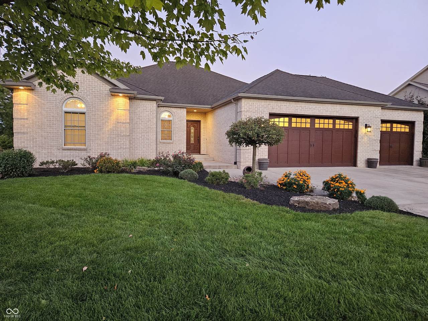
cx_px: 214
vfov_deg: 58.9
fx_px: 284
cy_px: 160
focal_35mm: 23
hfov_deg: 73.9
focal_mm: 5.4
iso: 640
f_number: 1.8
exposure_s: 1/120
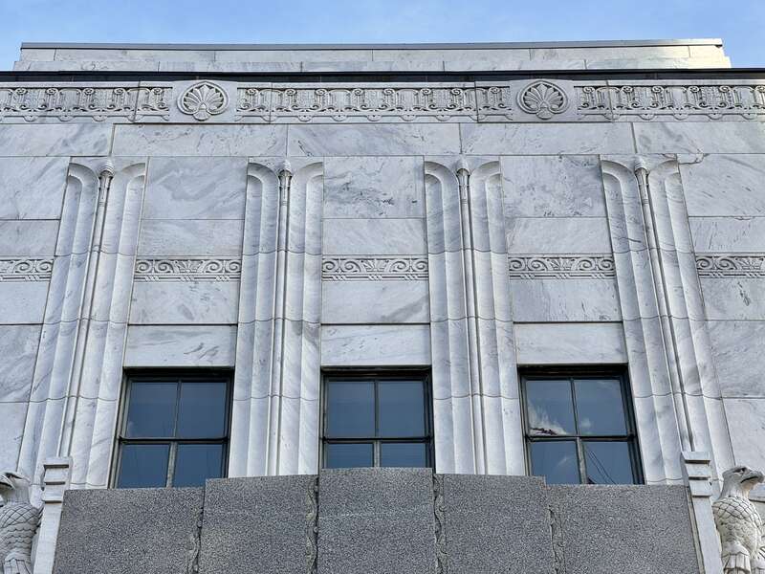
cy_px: 287
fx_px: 1702
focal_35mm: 77
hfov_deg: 25.3
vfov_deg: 19.1
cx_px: 382
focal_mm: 9
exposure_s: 1/299
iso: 25
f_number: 2.8
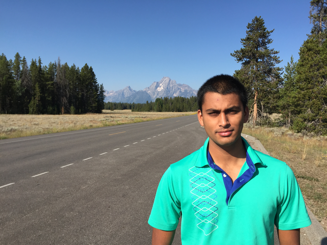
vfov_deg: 48.2
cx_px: 164
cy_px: 122
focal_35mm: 29
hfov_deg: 61.7
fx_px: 274
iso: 32
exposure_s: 1/1799
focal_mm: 4.15
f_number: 2.2
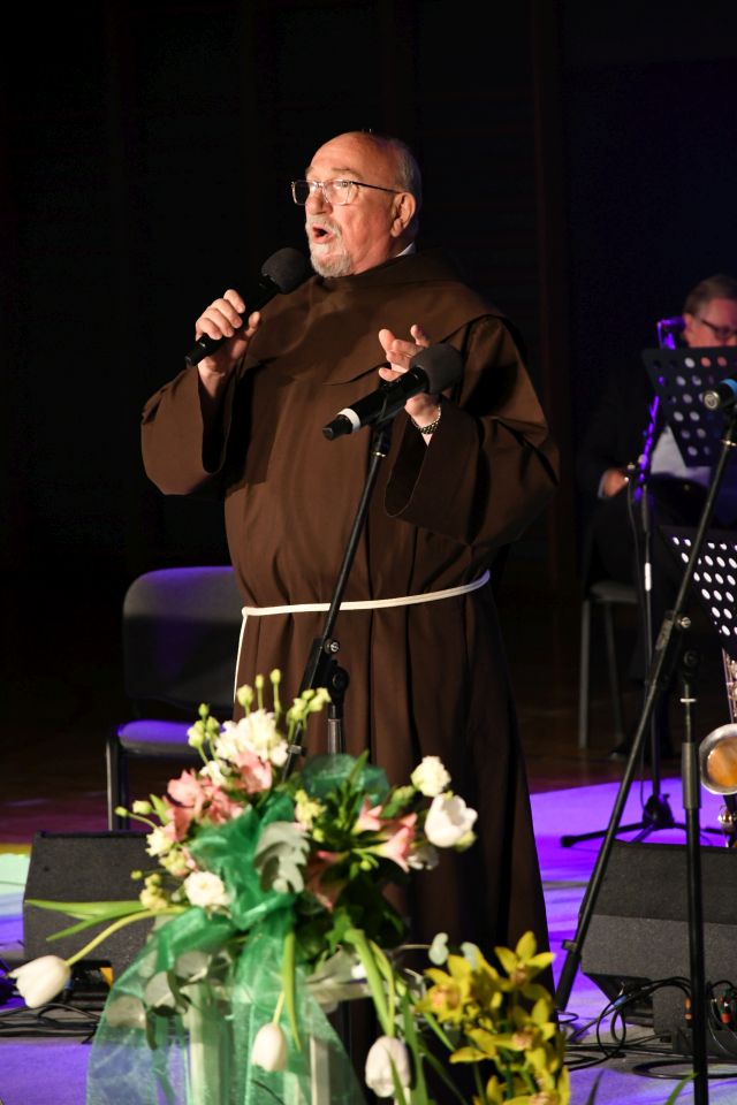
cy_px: 552
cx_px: 368
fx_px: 6448
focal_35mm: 210
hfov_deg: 6.5
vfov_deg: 9.8
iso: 2500
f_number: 5.6
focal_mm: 140
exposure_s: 1/100
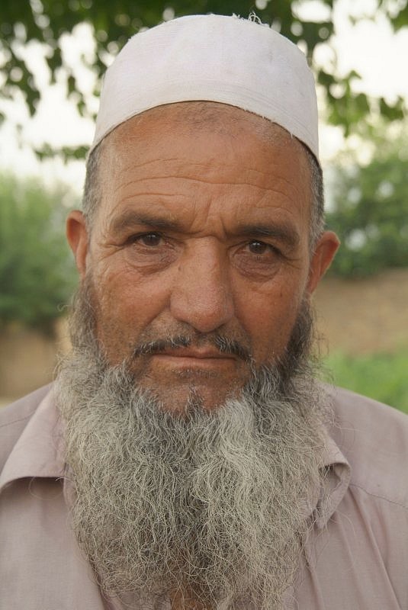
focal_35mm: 83
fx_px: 1408
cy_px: 305
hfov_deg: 16.5
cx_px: 204
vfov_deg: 24.5
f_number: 6.7
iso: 400
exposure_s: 1/180
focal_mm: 55
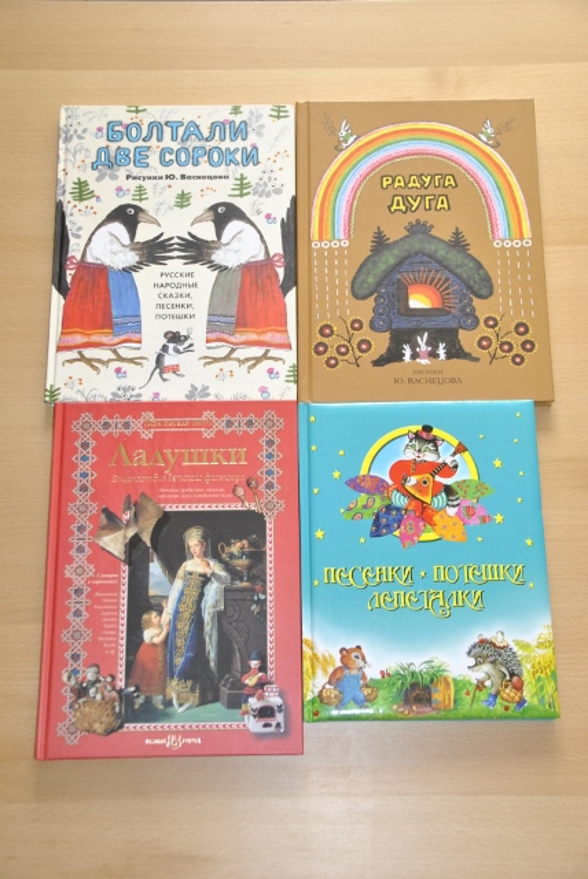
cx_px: 294
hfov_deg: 29.9
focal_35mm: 45
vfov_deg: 43.6
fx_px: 1100
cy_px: 440
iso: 800
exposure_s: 1/100
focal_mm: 30
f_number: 4.2
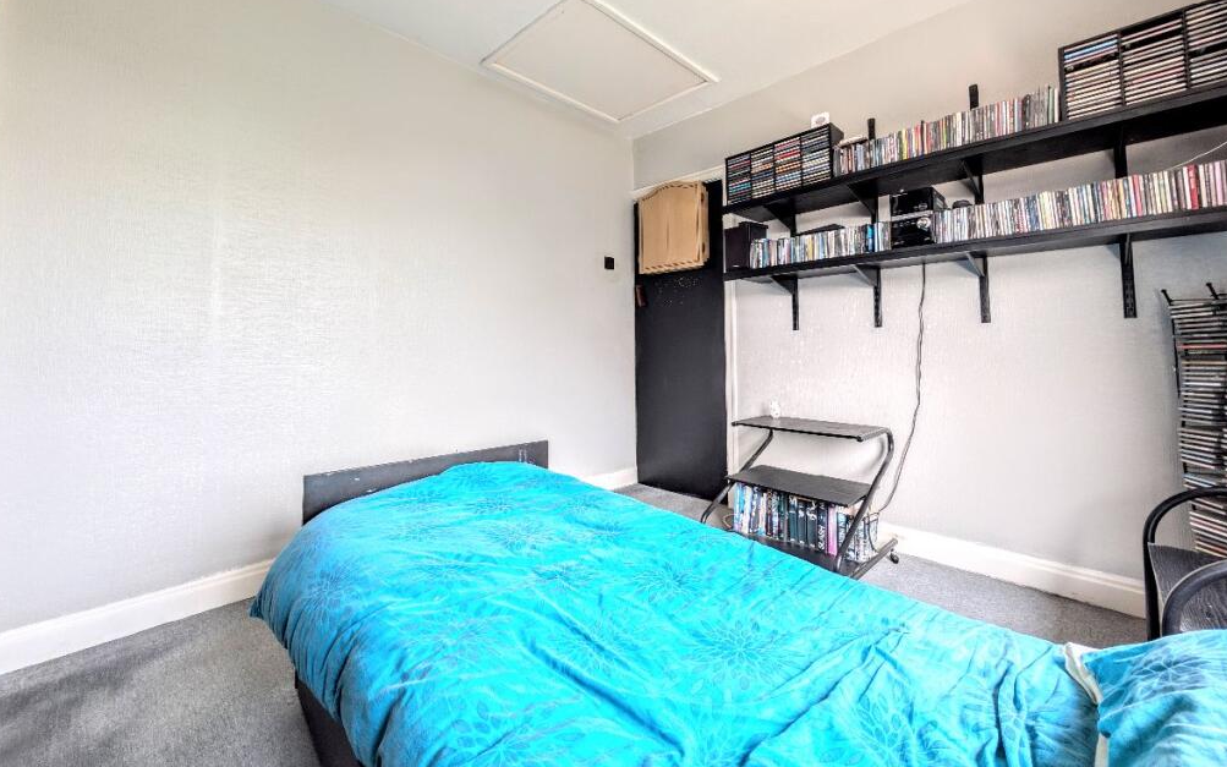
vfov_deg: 82.1
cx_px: 614
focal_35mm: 13
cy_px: 319
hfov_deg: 109.4
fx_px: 435
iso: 49
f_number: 1.7
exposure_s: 1/78.9
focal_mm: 2.02
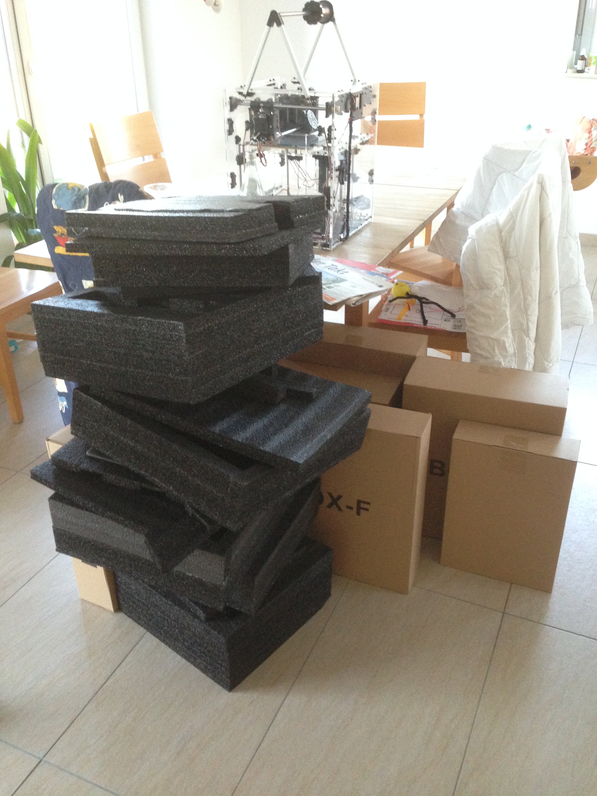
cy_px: 398
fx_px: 759
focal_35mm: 33
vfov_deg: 55.4
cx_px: 298
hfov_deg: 42.9
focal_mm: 4.12
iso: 250
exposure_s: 1/20
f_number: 2.4
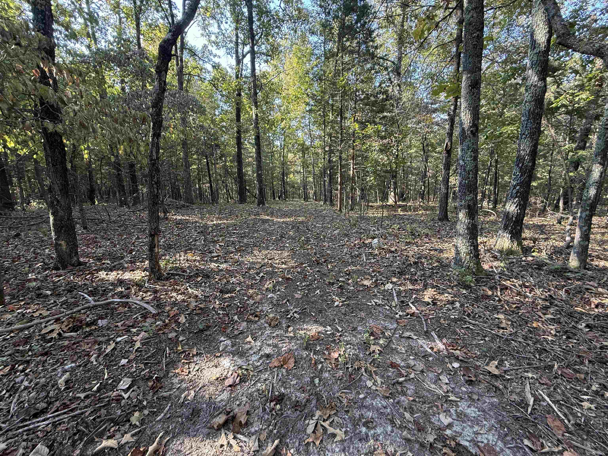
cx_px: 304
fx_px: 246
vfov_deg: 85.7
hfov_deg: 102.1
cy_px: 228
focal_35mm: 14
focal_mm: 2.22
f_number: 2.2
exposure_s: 1/99
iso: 125
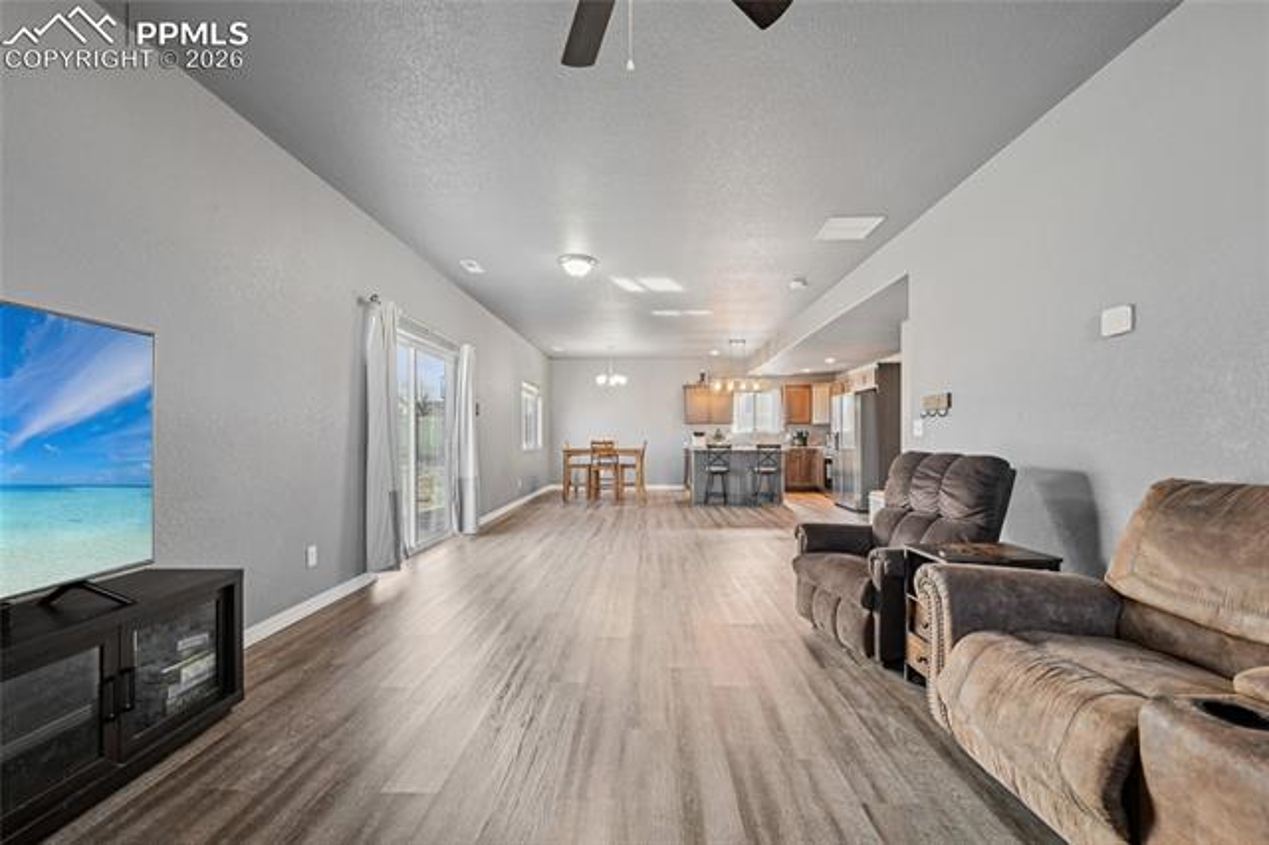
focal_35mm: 14
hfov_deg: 104.3
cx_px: 634
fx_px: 493
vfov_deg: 81.1
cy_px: 422
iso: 400
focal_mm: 14
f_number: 13
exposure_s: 1/4
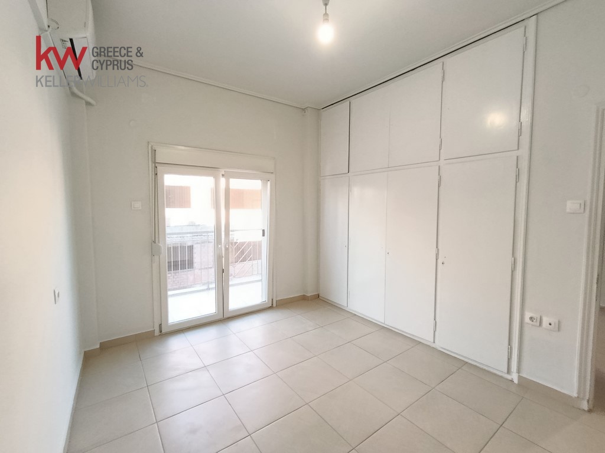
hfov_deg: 98.2
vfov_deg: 81.7
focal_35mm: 15
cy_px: 226
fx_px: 262
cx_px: 302
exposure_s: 1/50
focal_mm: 1.65
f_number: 2.2
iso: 369
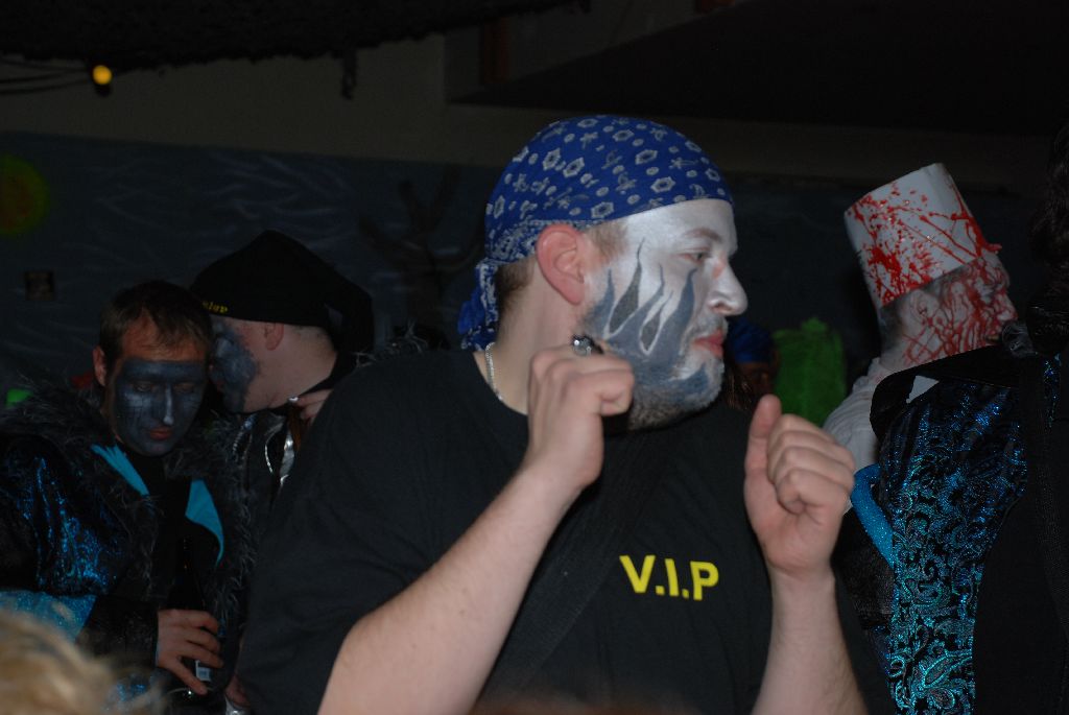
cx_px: 534
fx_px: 2586
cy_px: 358
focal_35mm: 87
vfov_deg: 15.7
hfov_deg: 23.4
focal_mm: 58
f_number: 5.3
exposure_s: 1/60
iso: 200
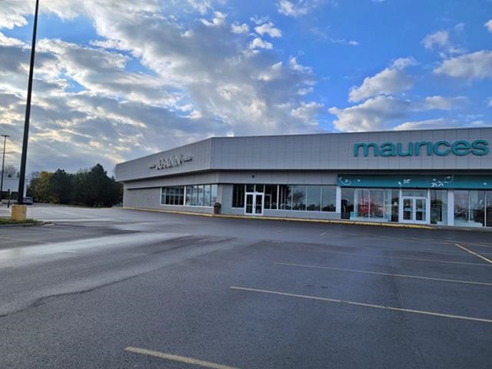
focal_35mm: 24
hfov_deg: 71.6
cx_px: 246
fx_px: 341
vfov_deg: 56.8
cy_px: 184
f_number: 1.8
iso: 16
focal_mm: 6.7
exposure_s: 1/603
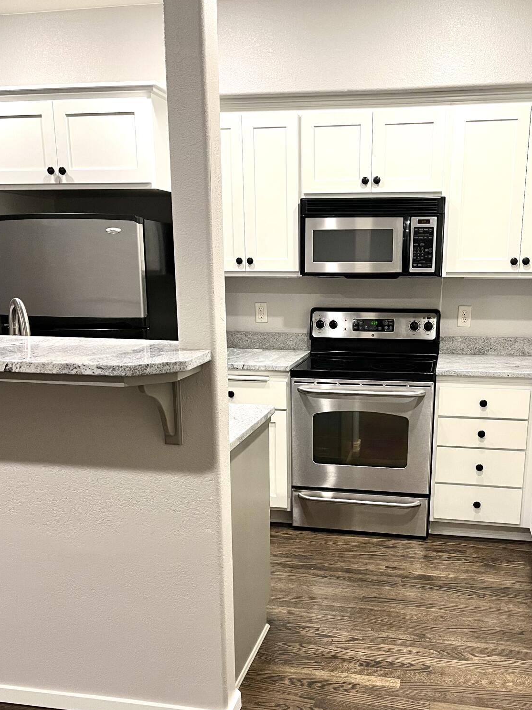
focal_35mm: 35
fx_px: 717
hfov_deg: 40.6
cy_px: 443
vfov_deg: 52.1
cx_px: 310
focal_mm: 5.1
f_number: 1.6
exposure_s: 1/60
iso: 160
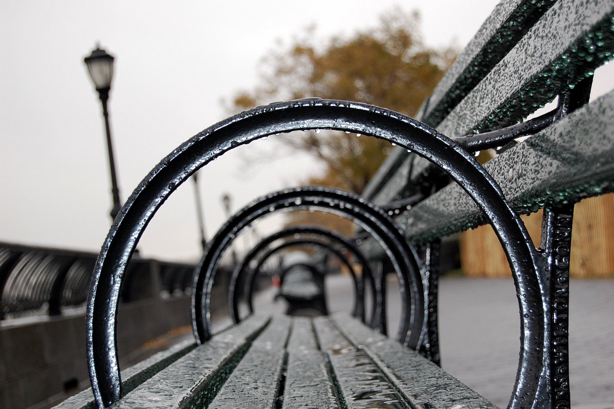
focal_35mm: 72
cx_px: 307
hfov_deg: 28.1
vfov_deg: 18.9
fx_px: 1227
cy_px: 204
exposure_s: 1/320
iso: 400
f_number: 5.6
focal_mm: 48
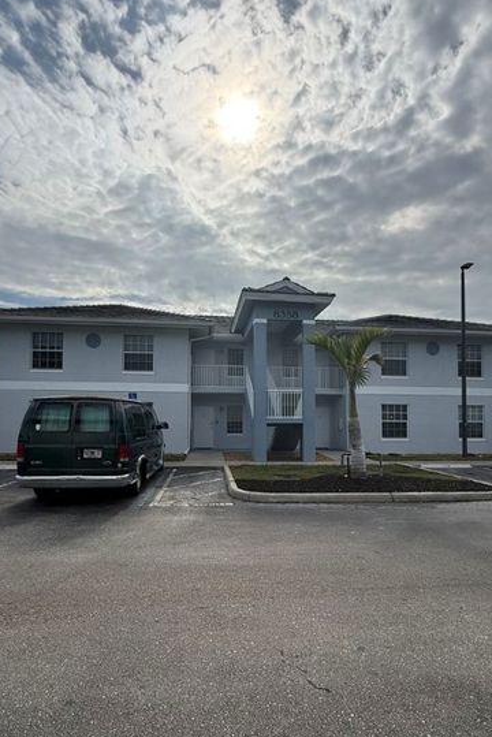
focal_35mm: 18
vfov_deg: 89.6
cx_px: 243
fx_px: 368
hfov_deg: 67.5
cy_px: 412
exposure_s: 1/6173
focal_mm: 2.22
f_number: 2.2
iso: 80
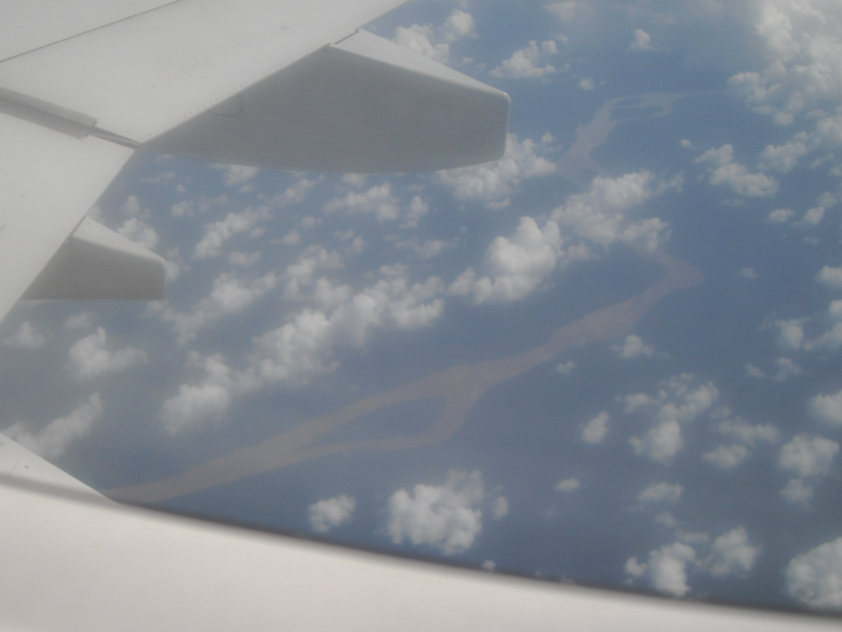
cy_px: 334
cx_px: 335
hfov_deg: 32.6
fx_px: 1435
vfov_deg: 24.8
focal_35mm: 59
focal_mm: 7.1
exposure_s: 1/323
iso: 64
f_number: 6.1
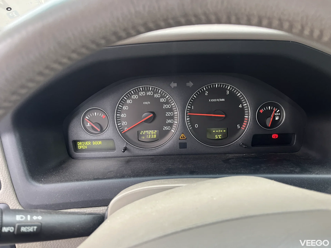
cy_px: 124
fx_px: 249
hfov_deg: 67.3
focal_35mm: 26
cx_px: 166
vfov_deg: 53.1
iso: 160
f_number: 1.6
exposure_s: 1/60
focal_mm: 5.1
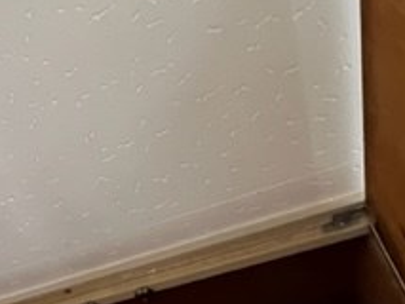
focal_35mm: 39
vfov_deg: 30.6
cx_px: 105
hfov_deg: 46.2
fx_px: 457
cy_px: 374
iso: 1000
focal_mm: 1.57
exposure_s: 1/60
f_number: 1.8
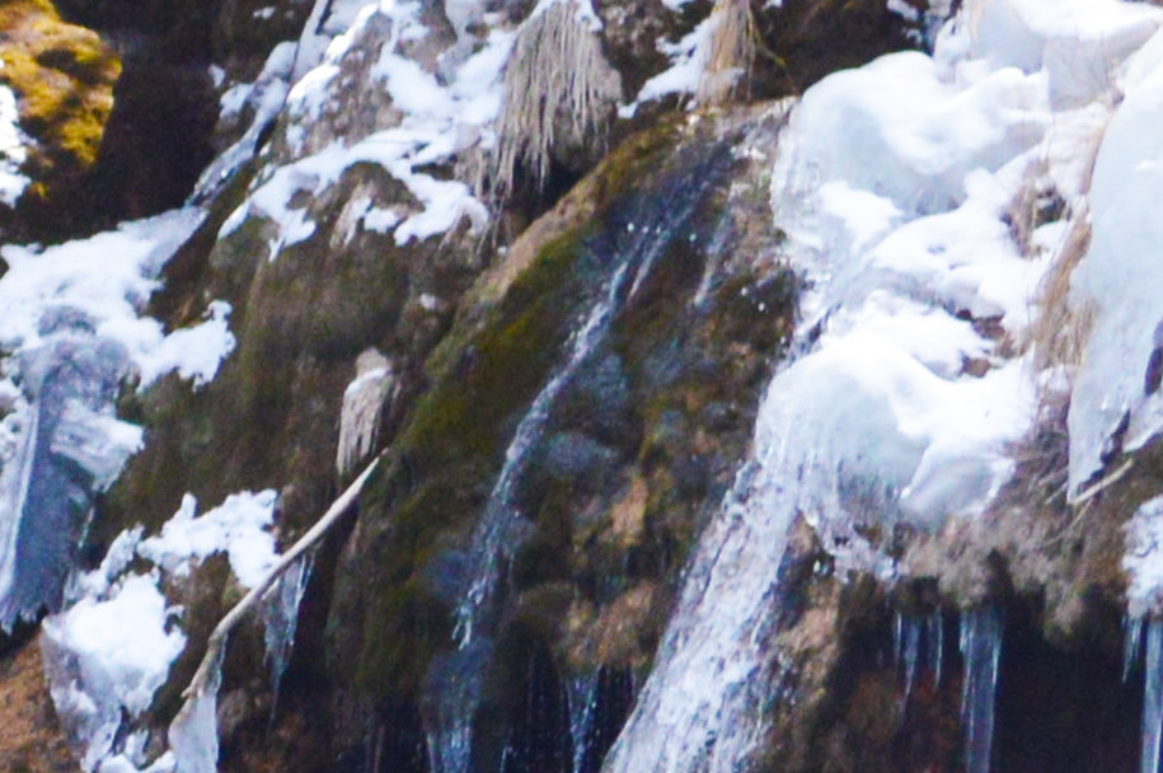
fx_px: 10649
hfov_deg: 6.0
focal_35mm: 330
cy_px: 776
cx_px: -1476
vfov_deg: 4.2
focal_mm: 34
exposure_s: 1/800
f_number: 5
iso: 500
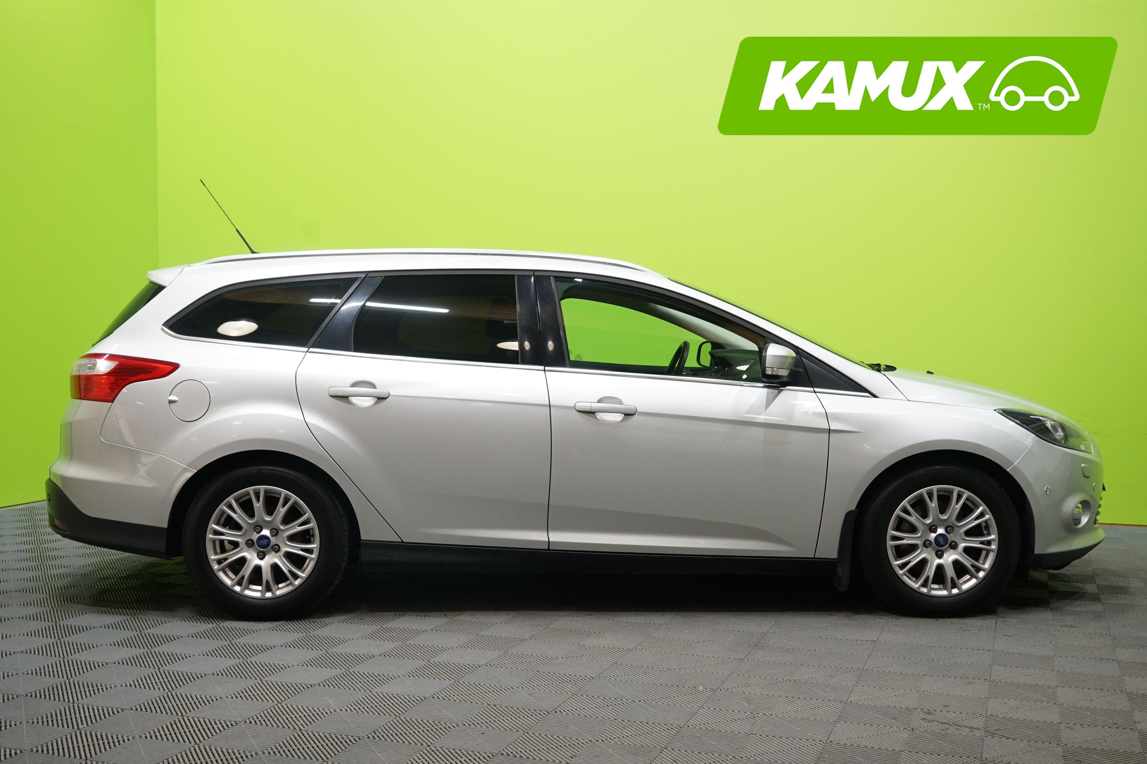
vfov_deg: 35.1
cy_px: 382
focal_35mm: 38
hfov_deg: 50.7
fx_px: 1211
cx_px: 574
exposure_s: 1/20
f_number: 5
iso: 800
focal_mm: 38
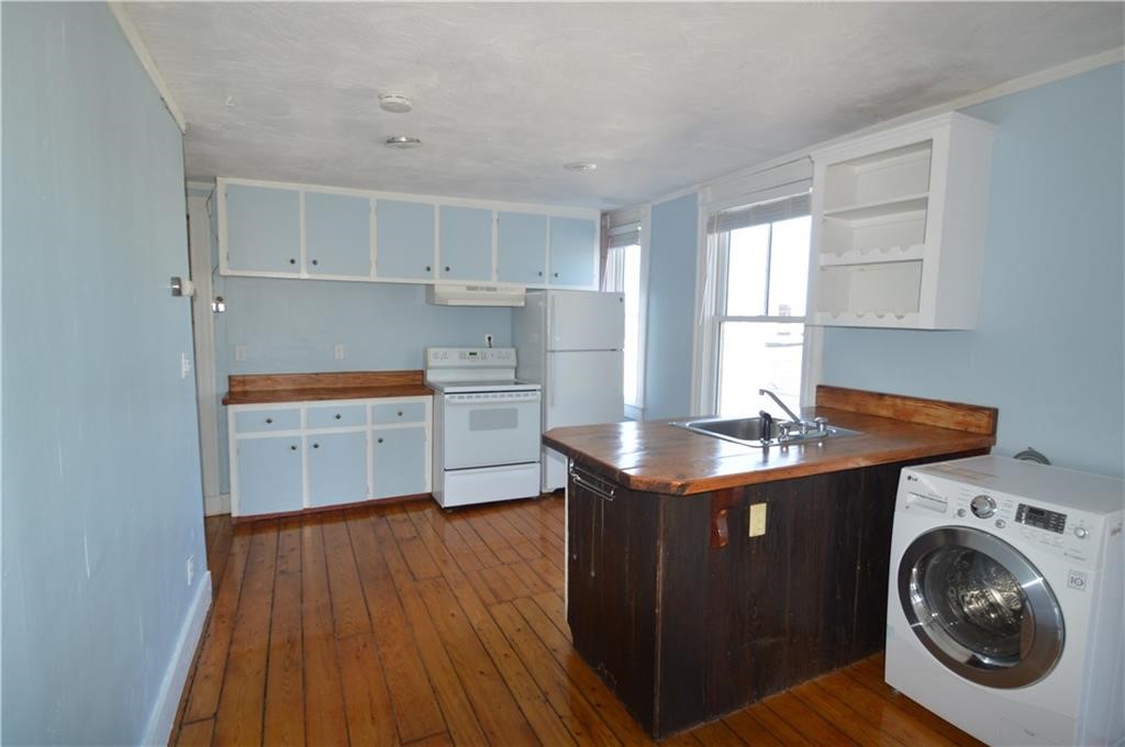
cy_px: 374
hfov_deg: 92.5
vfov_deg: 69.5
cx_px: 562
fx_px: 538
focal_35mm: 17
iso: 400
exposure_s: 1/80
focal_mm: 11.5
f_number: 4
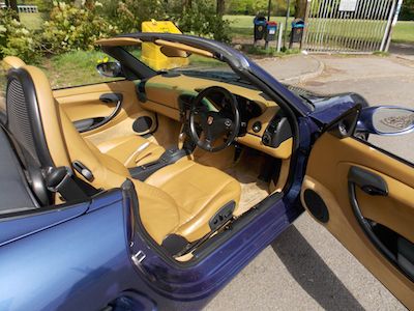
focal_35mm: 23
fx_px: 275
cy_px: 156
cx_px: 207
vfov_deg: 58.9
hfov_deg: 73.9
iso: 80
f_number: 3.1
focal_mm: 4
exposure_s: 1/640
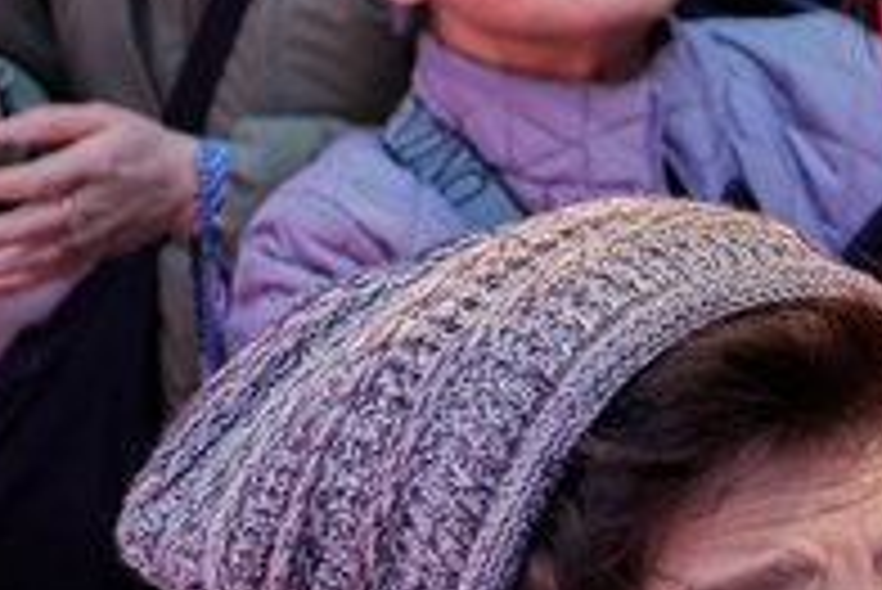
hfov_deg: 15.2
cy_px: 209
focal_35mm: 120
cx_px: 1490
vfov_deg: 11.4
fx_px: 2942
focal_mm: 23
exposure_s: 1/320
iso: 500
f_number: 2.8
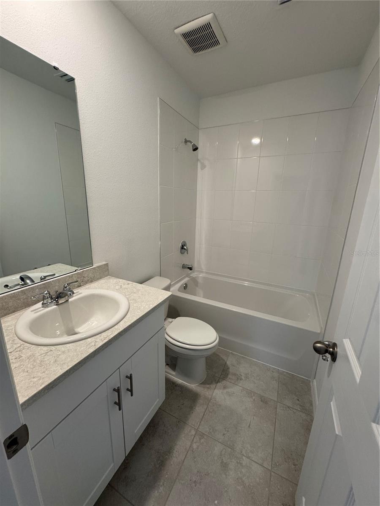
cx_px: 190
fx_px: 205
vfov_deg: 102.1
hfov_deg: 85.7
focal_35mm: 14
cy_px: 253
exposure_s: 1/120
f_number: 2.2
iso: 250
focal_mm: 2.22
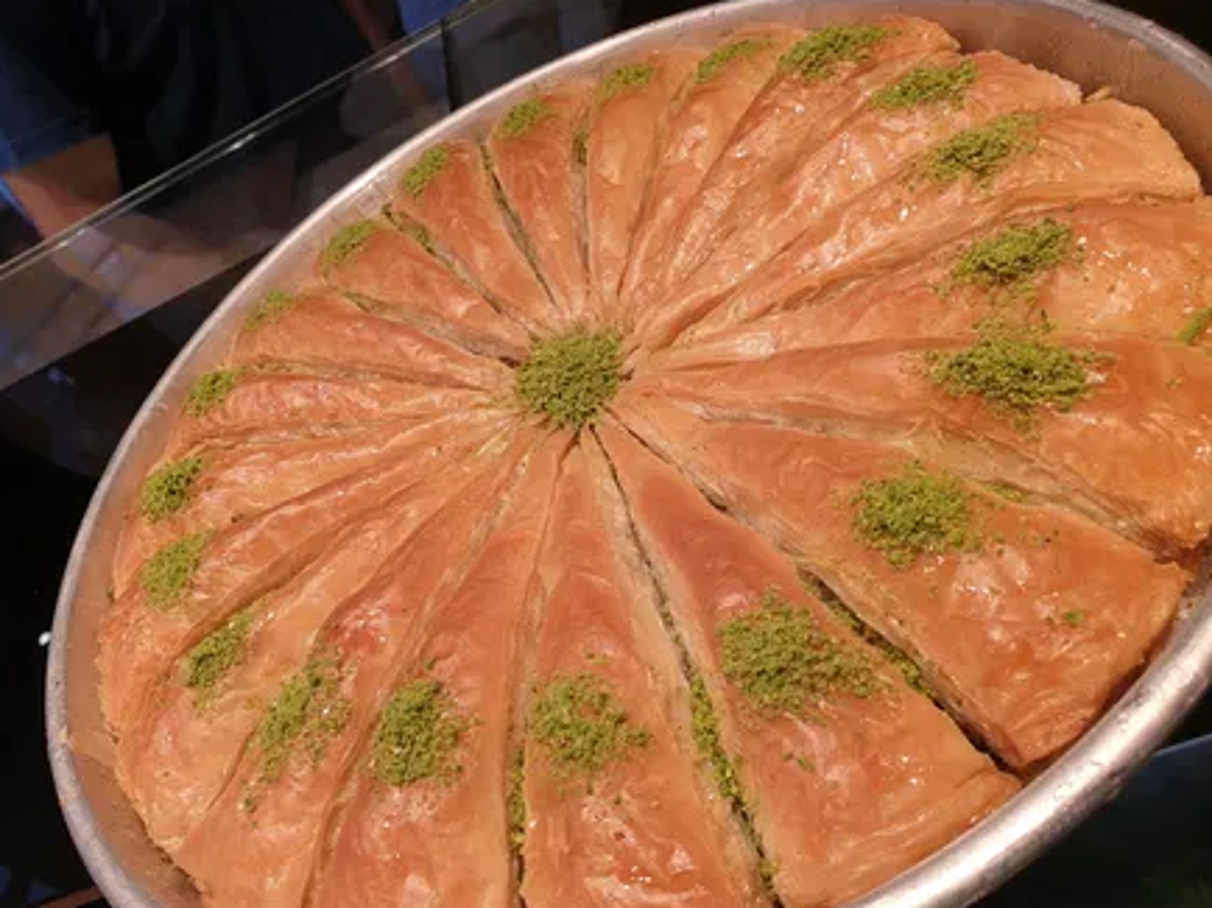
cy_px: 461
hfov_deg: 63.4
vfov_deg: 49.7
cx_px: 563
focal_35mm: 28
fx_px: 980
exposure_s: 1/131
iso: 50
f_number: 2.4
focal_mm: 4.3
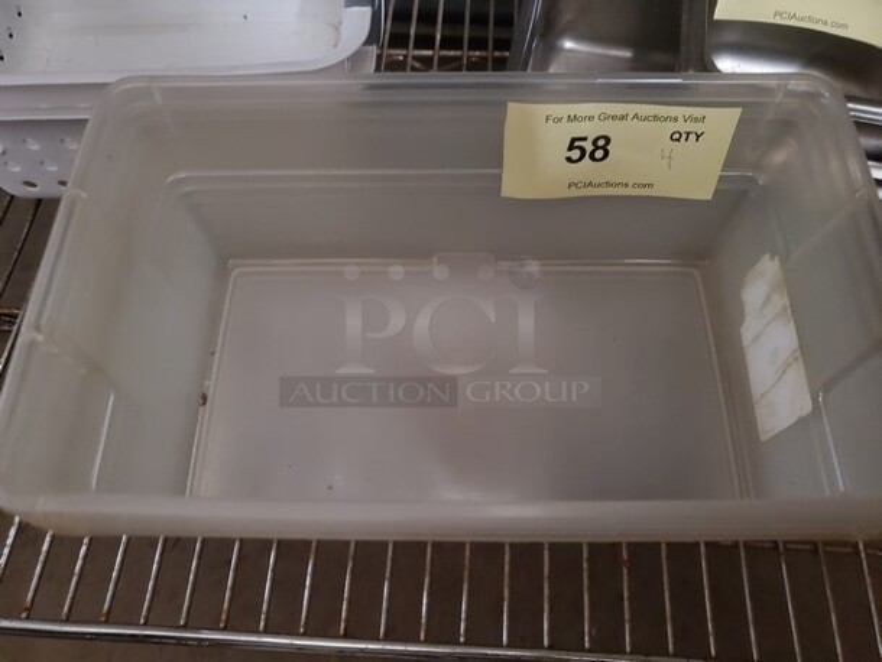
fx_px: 663
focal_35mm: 26
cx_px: 441
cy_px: 331
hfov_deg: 67.3
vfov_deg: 53.1
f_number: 1.5
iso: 640
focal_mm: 4.3
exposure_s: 1/17
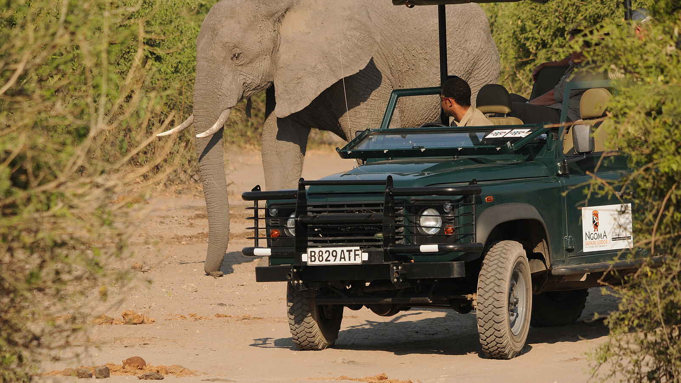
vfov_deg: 2.9
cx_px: 340
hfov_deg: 5.1
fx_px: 7674
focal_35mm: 425
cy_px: 171
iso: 200
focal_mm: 270
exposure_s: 1/800
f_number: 7.1
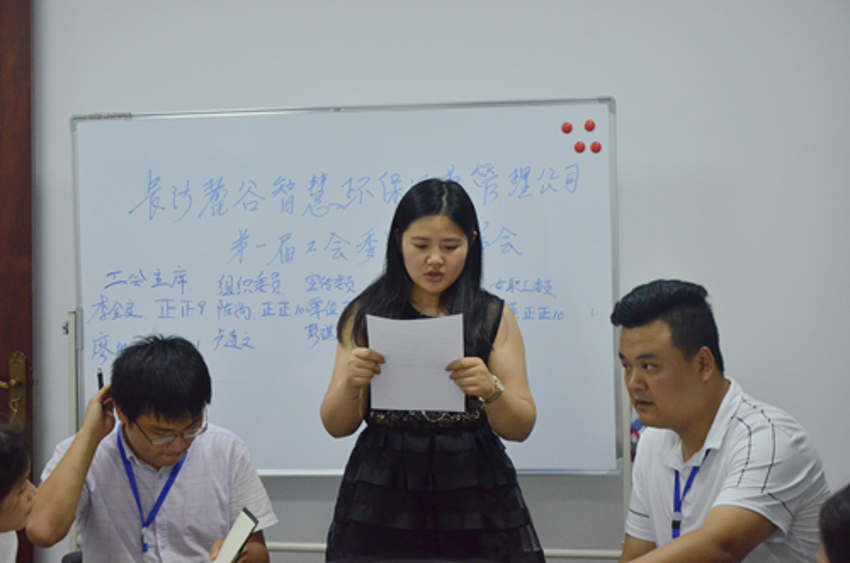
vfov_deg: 17.4
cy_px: 282
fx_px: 1838
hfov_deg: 26.0
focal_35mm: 78
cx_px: 425
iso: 1600
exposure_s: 1/250
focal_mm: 52
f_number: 5
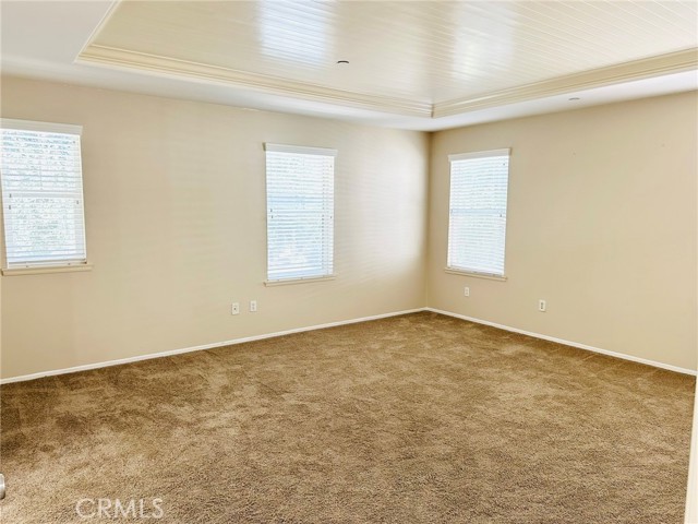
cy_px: 262
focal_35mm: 24
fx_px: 484
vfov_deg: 56.8
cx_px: 349
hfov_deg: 71.6
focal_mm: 6.86
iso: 125
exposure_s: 1/60
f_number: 1.78
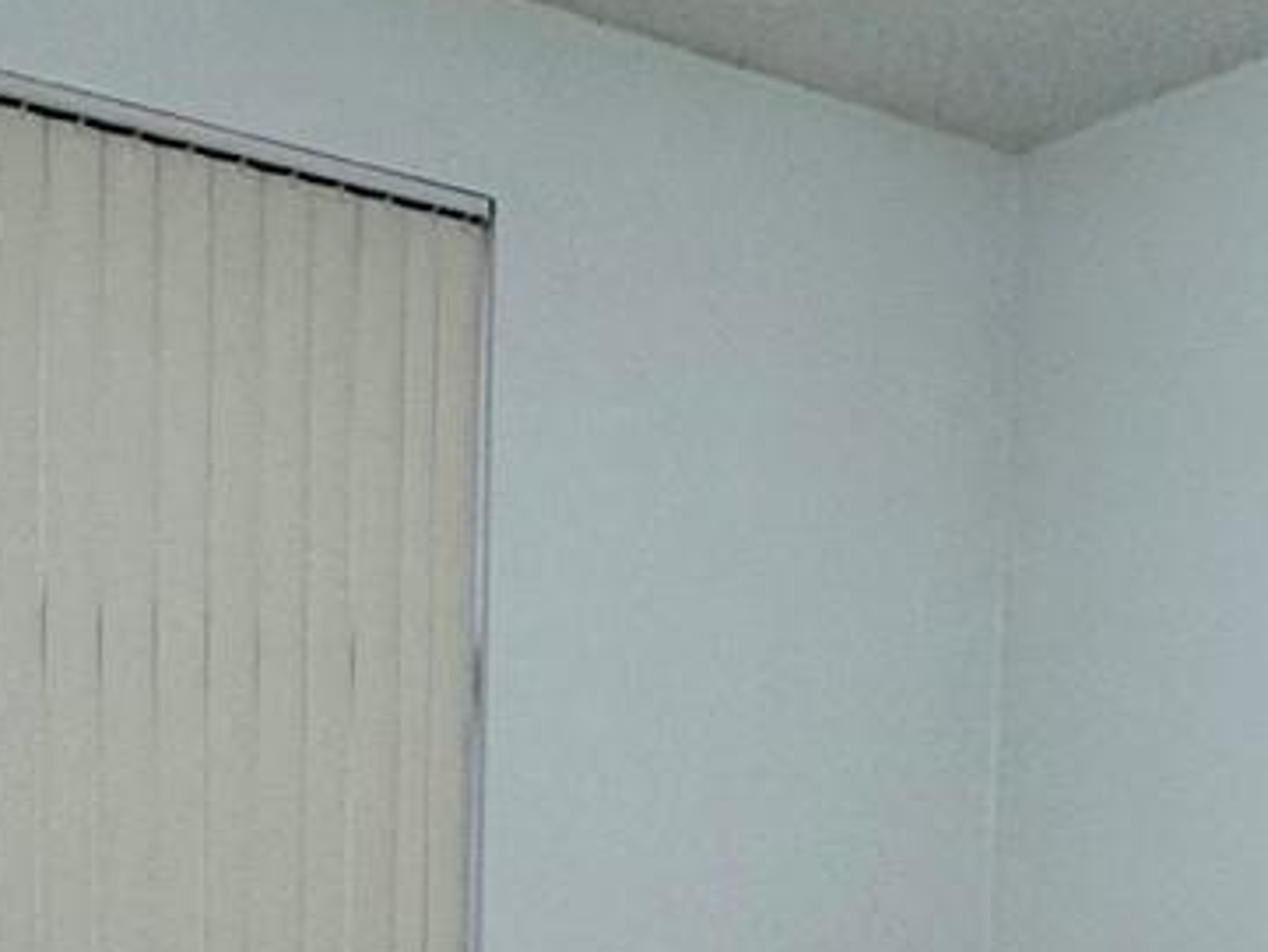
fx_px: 2272
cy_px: 1110
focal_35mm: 62
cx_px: 1103
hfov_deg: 30.1
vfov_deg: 22.1
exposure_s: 1/120
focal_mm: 2.22
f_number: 2.2
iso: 125
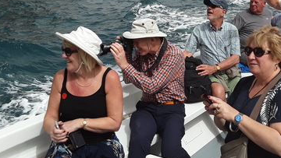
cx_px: 194
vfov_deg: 23.9
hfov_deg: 41.4
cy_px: 20
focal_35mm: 49
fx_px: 365
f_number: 1.9
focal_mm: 2.91
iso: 40
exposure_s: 1/2024
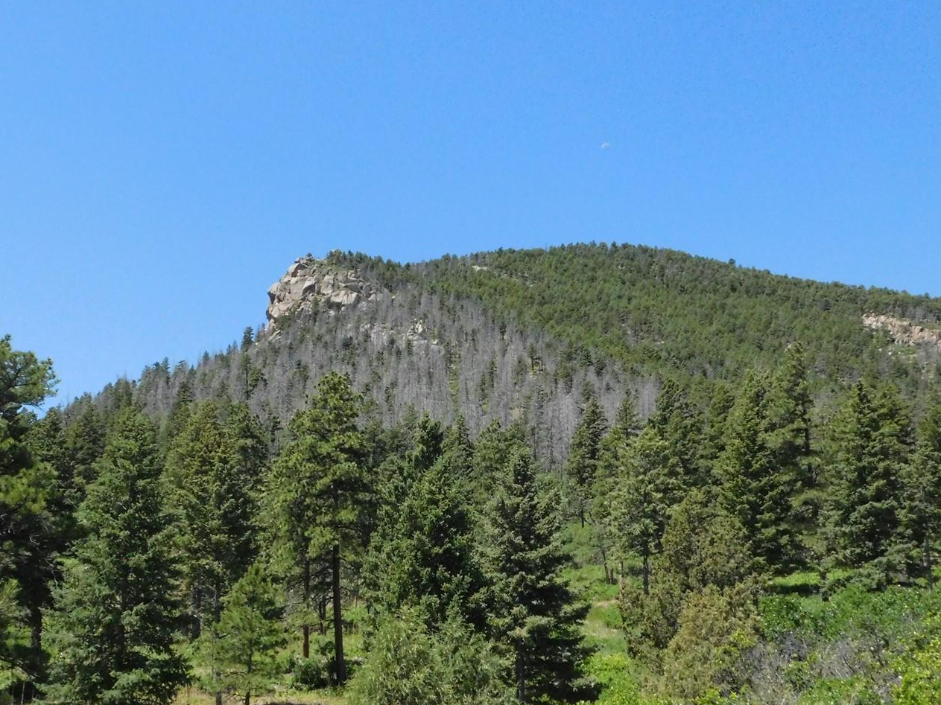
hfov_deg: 48.7
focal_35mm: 38
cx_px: 384
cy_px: 391
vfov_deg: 37.7
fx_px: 1033
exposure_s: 1/1500
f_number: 6.4
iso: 800
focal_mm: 5.3
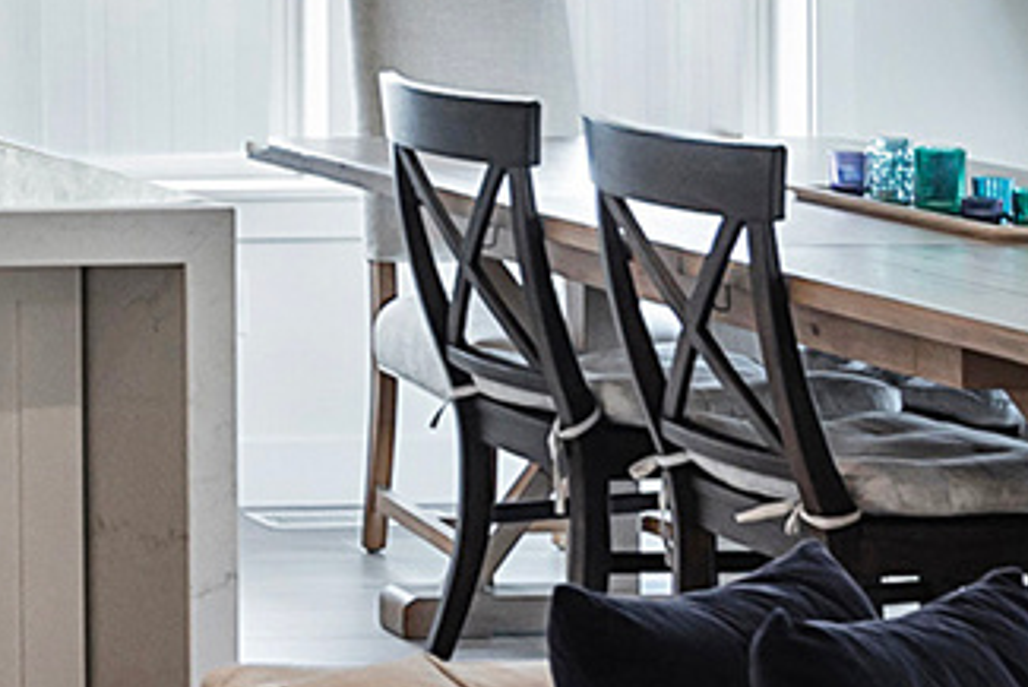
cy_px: -188
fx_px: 3599
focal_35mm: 126
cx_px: -696
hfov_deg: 14.6
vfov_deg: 10.7
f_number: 6.3
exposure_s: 1/30
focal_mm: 20
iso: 400
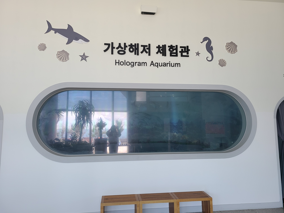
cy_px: 106
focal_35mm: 26
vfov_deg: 53.1
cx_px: 142
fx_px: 213
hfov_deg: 67.3
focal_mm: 5.4
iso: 80
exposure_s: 1/120
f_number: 1.8
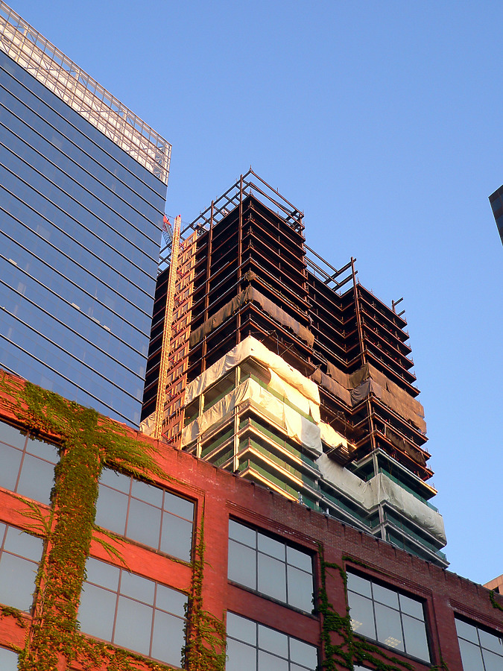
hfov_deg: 26.6
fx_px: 1066
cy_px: 336
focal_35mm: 55
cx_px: 252
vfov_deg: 34.9
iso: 80
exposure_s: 1/100
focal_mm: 9.2
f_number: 2.8
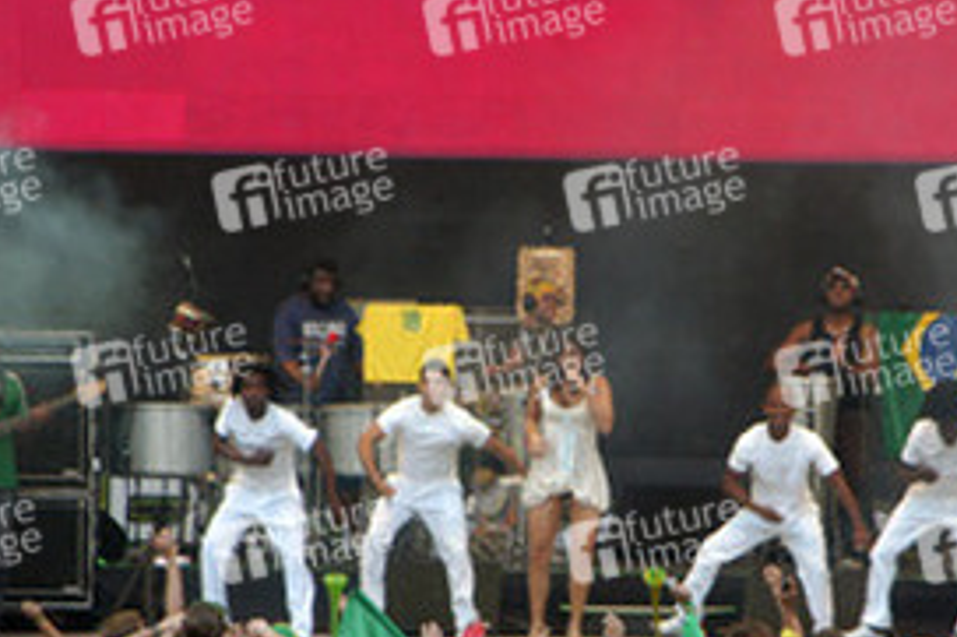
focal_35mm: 298
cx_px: 561
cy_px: 454
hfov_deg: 6.9
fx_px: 7917
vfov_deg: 4.6
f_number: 5.6
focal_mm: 120
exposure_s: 1/100
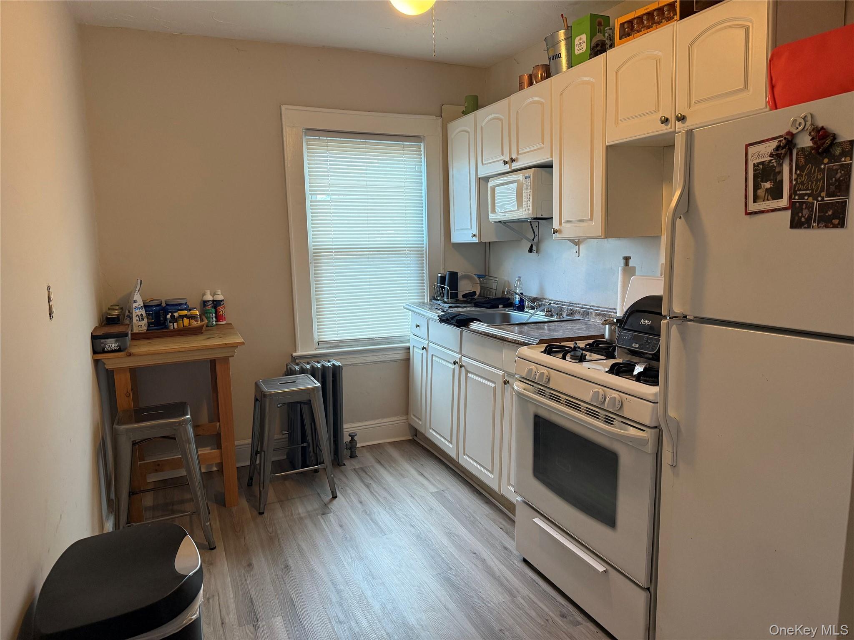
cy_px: 320
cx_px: 427
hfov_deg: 71.6
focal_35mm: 24
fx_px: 592
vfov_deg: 56.8
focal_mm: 6.76
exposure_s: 1/60
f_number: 1.78
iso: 250
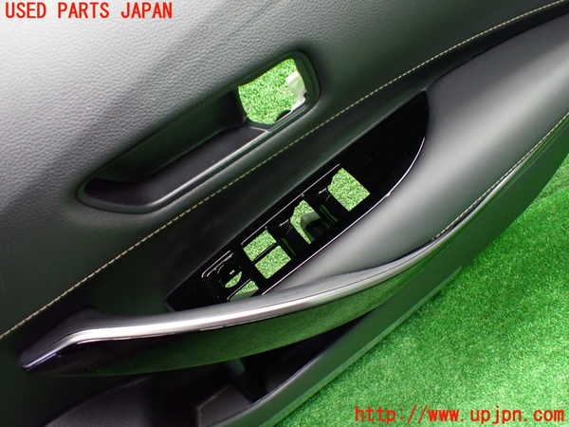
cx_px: 284
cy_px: 214
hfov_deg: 60.0
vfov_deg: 46.8
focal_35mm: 30
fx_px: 493
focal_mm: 5.4
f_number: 2.3
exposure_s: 1/50
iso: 800
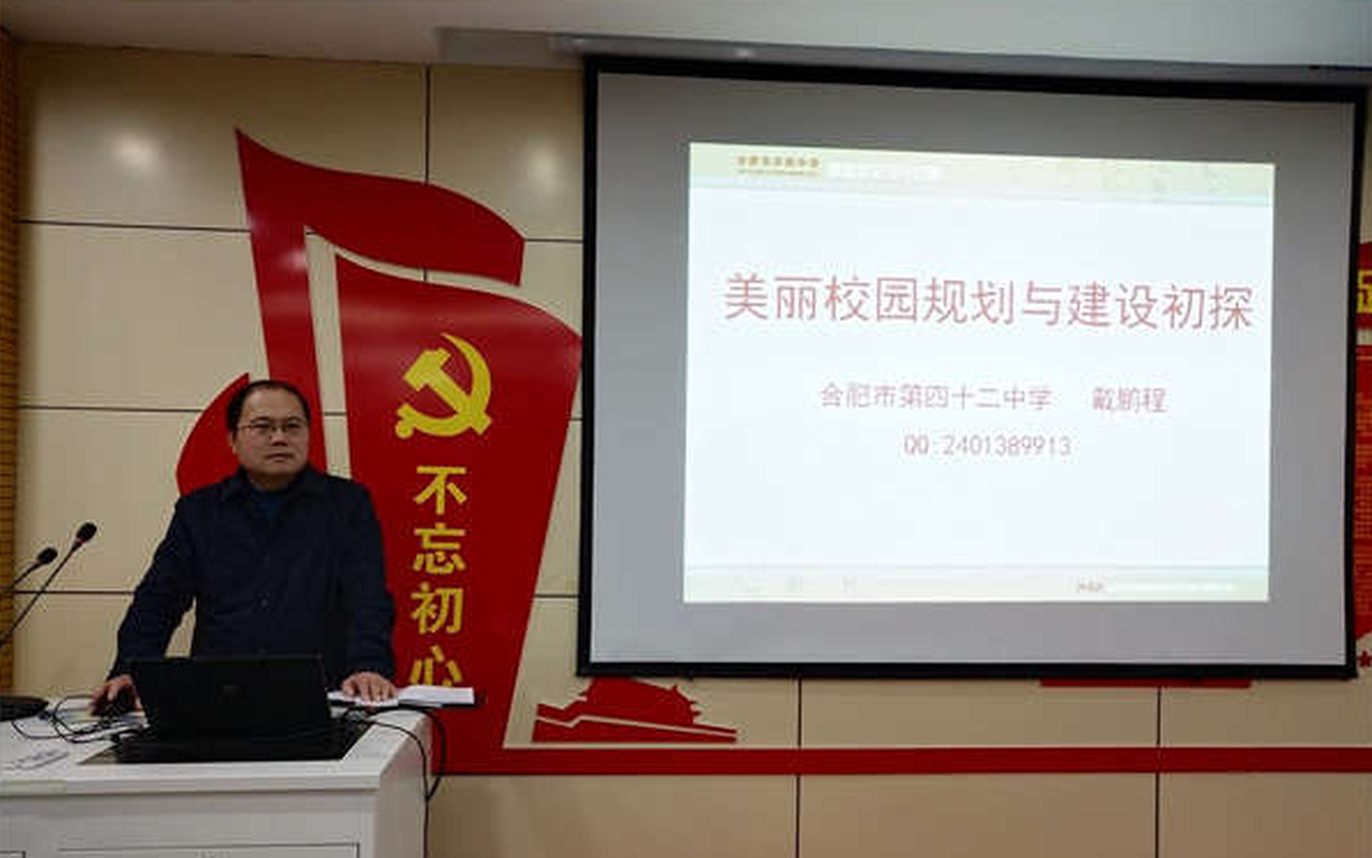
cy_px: 504
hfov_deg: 59.6
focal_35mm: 32
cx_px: 684
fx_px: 1197
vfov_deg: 39.3
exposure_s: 1/50
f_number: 1.8
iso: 211
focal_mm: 3.95
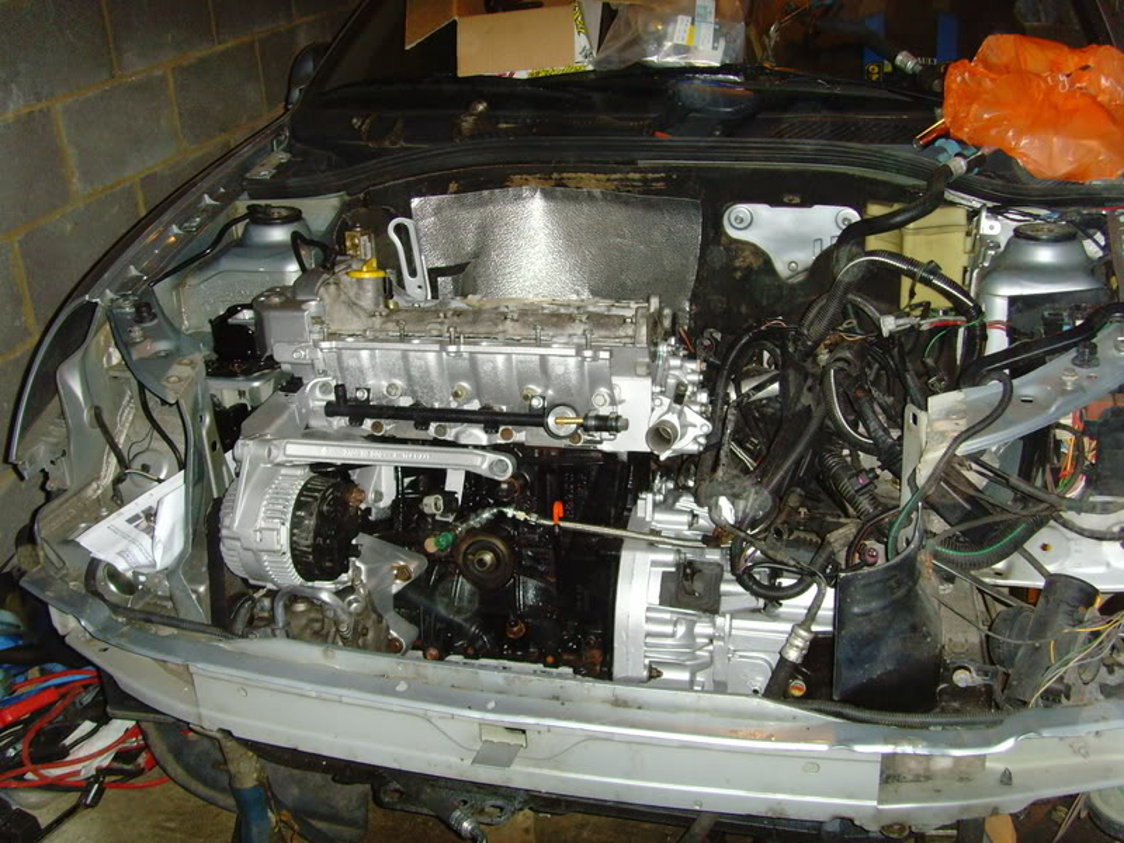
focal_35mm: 39
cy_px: 422
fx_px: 1266
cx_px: 562
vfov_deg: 36.8
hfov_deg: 47.9
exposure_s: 1/45
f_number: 3.5
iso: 200
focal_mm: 6.6
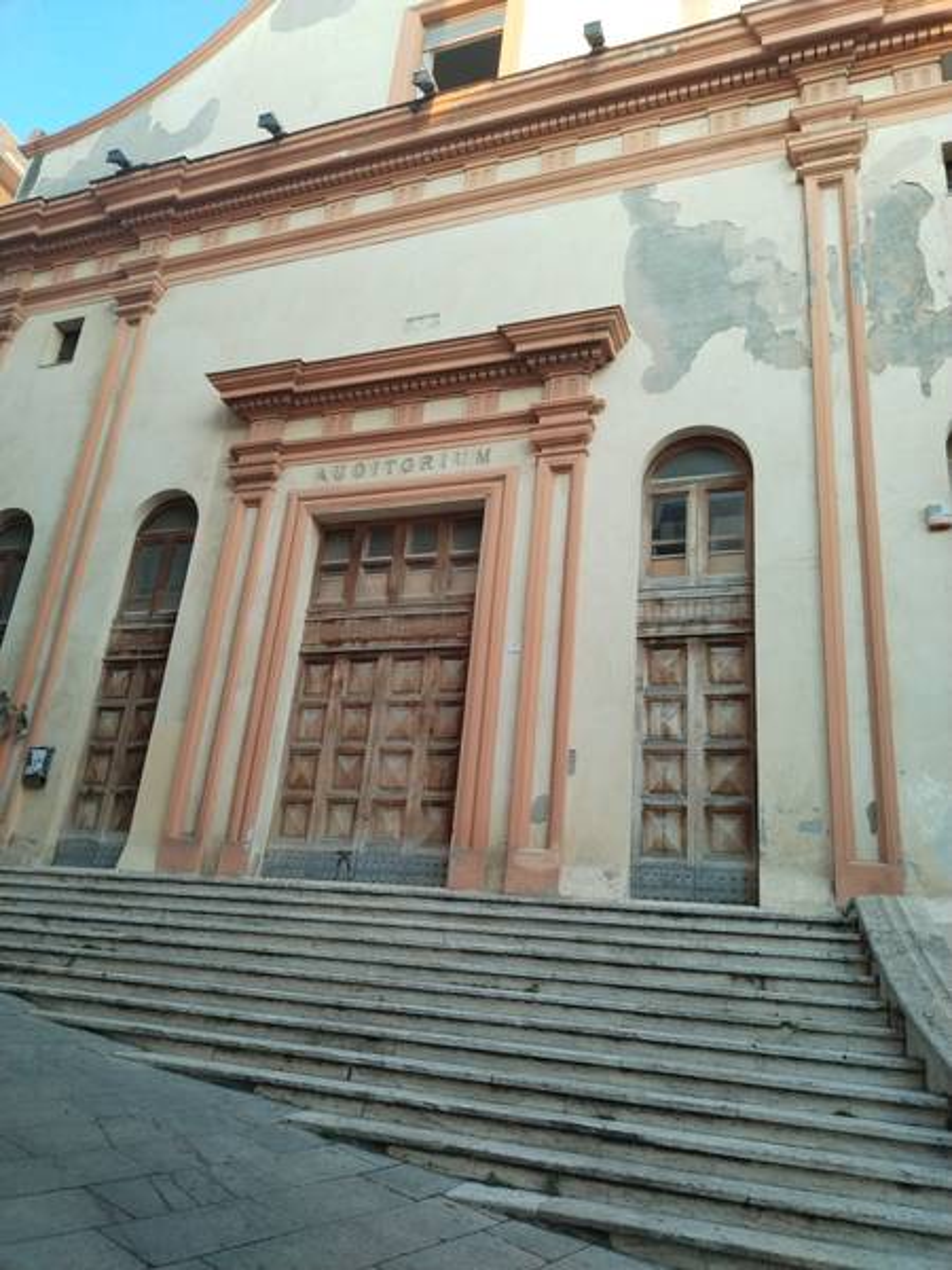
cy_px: 635
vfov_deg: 67.3
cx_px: 476
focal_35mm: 26
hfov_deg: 53.1
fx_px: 953
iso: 137
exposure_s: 1/100
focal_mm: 4.75
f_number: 1.8
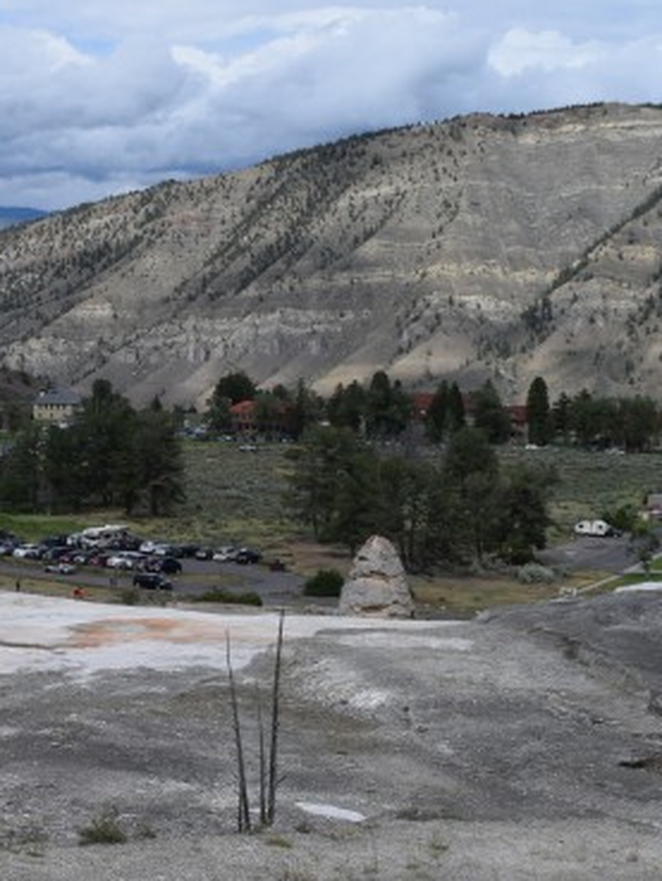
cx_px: -256
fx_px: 1835
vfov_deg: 27.0
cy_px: 501
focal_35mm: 72
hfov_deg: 18.6
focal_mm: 18
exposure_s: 1/400
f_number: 10
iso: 200
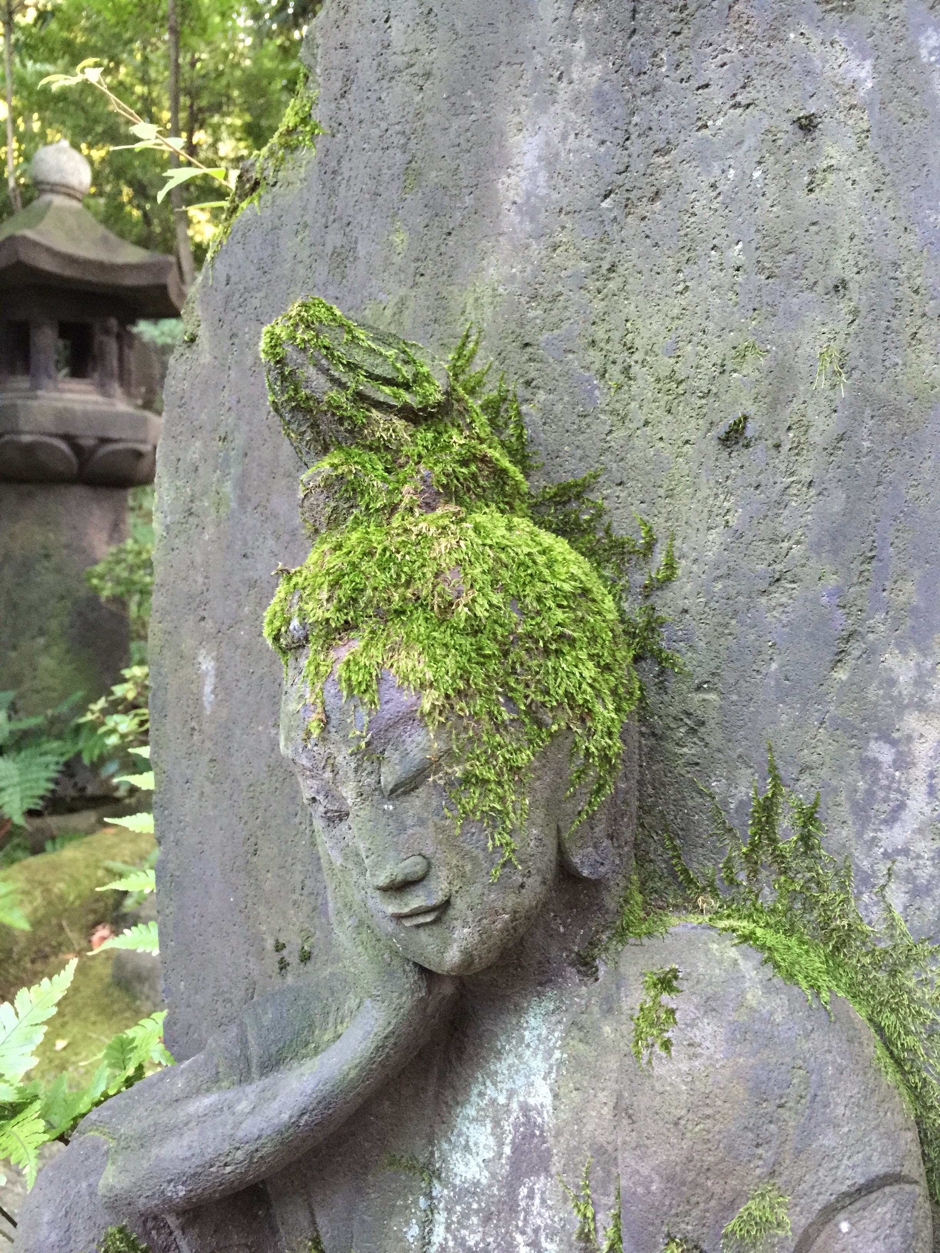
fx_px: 1050
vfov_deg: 61.7
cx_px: 470
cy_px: 626
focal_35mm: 29
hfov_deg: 48.2
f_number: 2.2
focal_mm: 4.15
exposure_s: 1/15
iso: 125
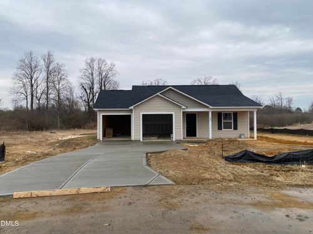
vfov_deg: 53.1
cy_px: 117
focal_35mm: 26
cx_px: 156
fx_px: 235
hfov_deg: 67.3
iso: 32
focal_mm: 4.25
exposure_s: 1/1585
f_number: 1.8
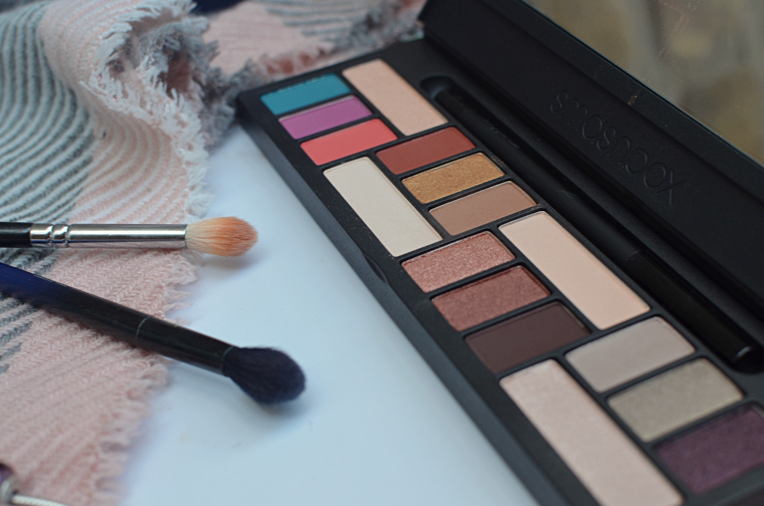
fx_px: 1112
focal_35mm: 52
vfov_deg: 25.6
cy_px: 253
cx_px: 382
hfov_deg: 37.9
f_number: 4
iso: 400
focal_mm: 35
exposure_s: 1/60
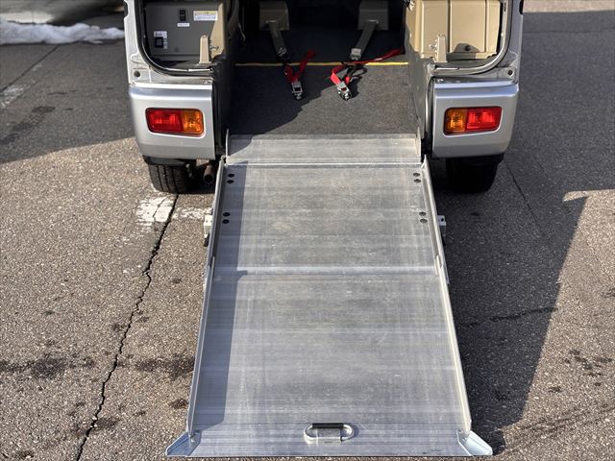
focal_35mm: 52
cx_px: 308
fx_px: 924
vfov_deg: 28.0
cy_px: 230
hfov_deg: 36.8
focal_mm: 5.96
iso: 32
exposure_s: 1/1616
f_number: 1.6
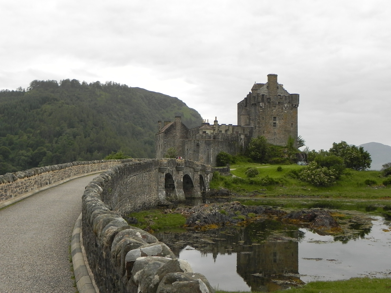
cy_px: 146
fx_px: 520
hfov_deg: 41.2
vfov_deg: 31.5
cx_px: 196
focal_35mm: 46
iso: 160
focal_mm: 8.2
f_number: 4
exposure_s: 1/100
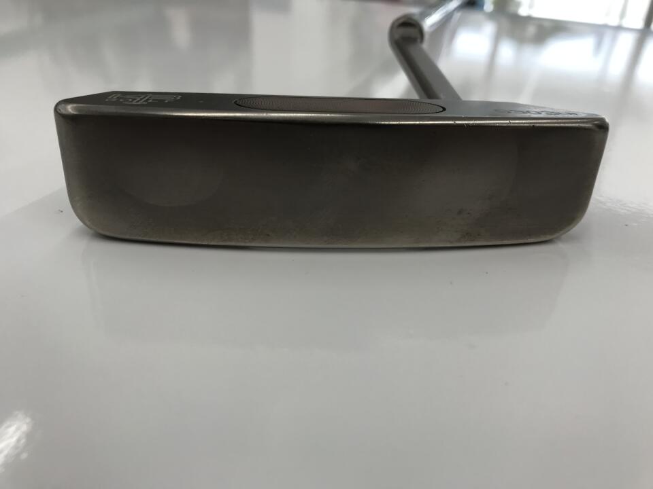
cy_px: 244
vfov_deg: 49.7
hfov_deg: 63.4
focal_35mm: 28
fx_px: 528
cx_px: 326
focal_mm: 3.99
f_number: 1.8
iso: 32
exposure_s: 1/120
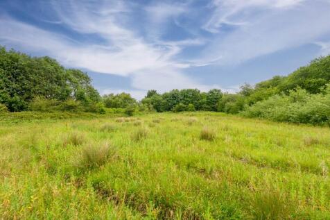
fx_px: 128
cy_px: 110
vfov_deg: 81.2
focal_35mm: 14
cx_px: 165
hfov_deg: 104.3
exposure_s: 1/1250
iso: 400
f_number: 9
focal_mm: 14
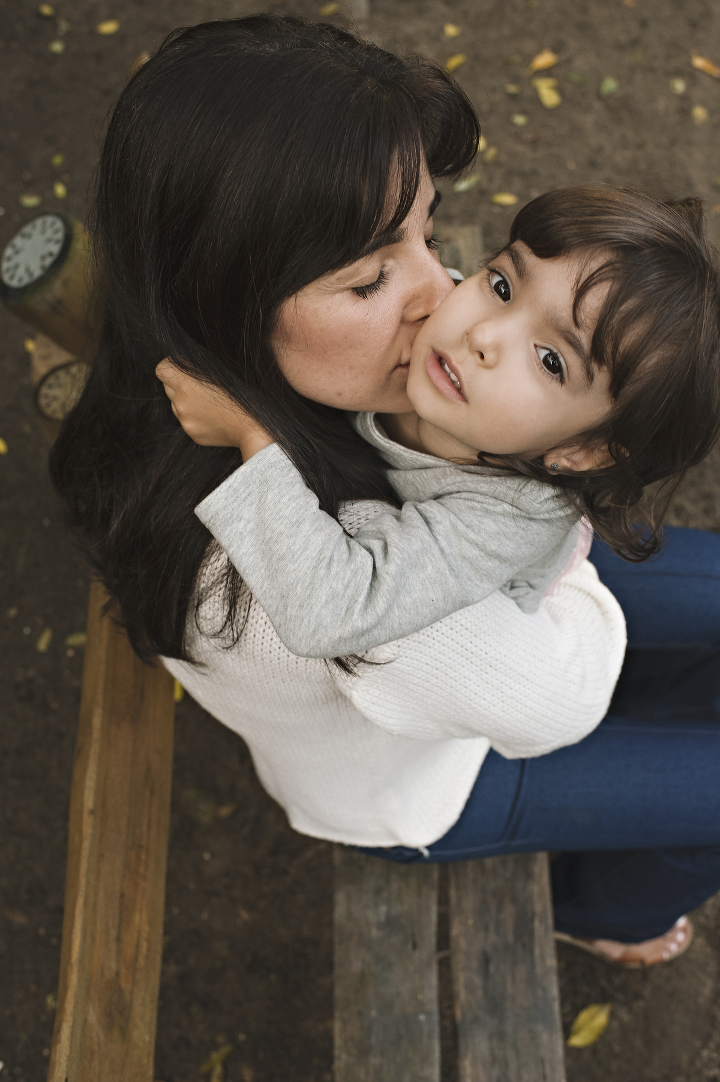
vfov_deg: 54.5
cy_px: 541
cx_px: 360
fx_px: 1051
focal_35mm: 35
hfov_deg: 37.8
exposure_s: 1/125
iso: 1000
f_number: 5.6
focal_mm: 35
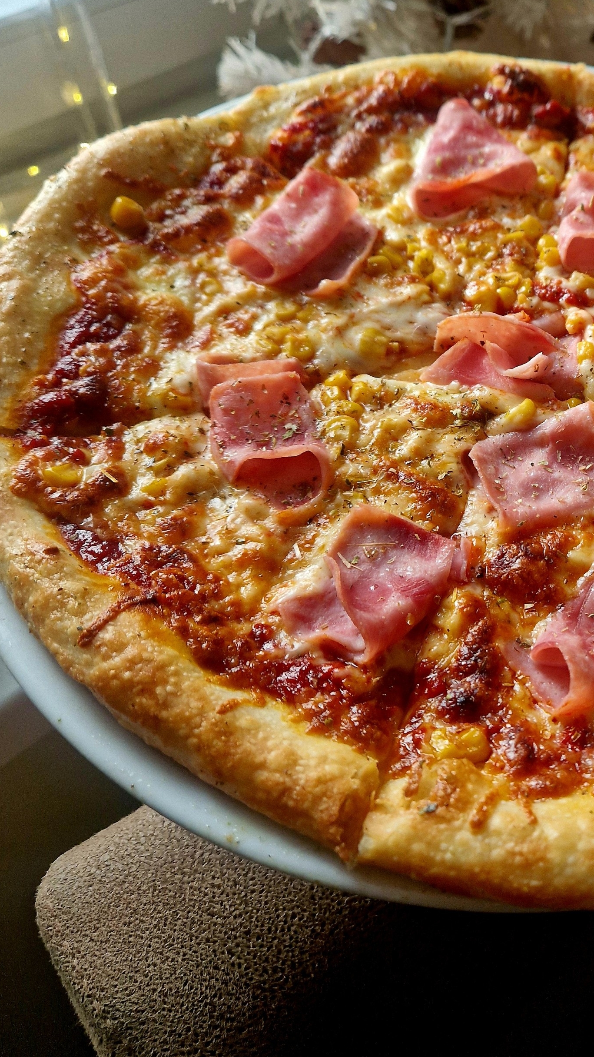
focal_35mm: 33
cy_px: 457
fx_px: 924
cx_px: 511
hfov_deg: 34.1
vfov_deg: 59.3
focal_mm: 5.4
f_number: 1.8
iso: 64
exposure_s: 1/182
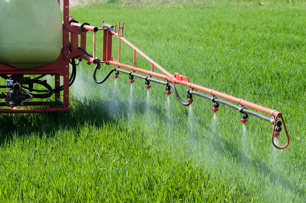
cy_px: 102
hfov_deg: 19.5
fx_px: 891
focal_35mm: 105
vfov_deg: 13.0
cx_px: 153
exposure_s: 1/800
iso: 400
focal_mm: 70
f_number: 6.3
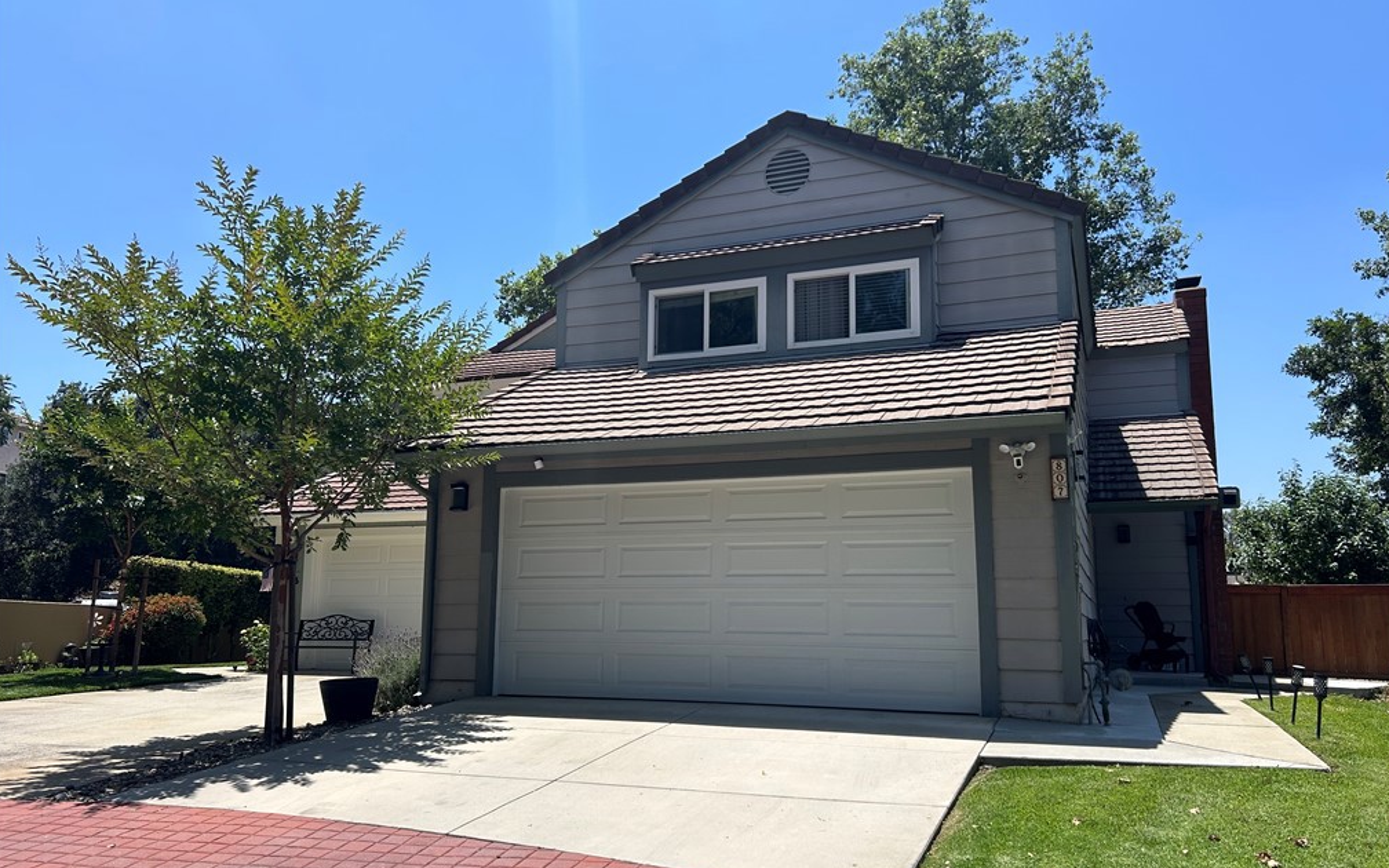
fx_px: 1060
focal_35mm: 28
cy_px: 460
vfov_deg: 44.5
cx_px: 699
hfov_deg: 66.5
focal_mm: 5.7
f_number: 1.5
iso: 50
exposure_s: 1/4274
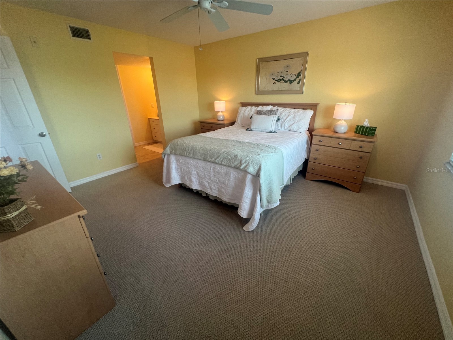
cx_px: 226
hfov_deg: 106.2
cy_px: 170
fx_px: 170
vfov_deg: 89.9
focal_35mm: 13
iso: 160
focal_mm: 1.57
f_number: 1.8
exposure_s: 1/120
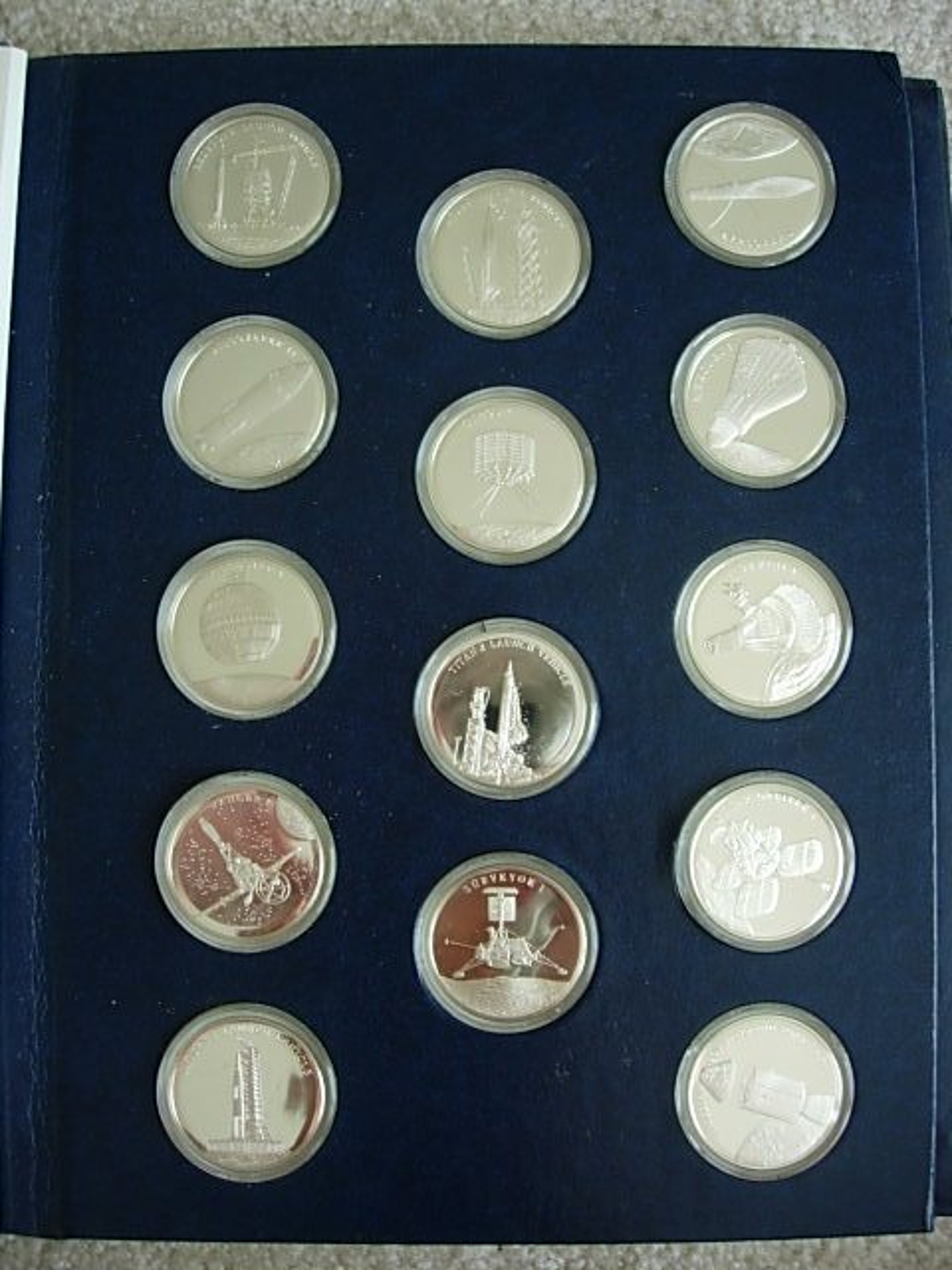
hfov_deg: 37.7
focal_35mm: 38
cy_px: 635
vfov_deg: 49.0
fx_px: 1393
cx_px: 476
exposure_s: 1/34.8
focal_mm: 7.8
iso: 64
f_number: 2.8
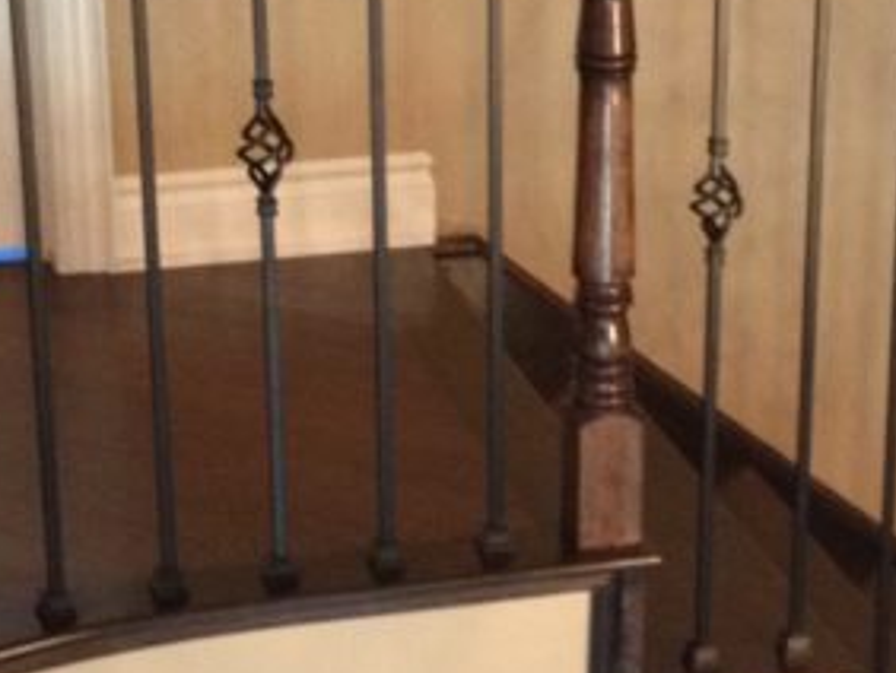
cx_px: 559
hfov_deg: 15.5
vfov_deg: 11.7
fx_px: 3290
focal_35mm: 127
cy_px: 460
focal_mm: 4.28
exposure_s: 1/20
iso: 320
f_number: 2.4
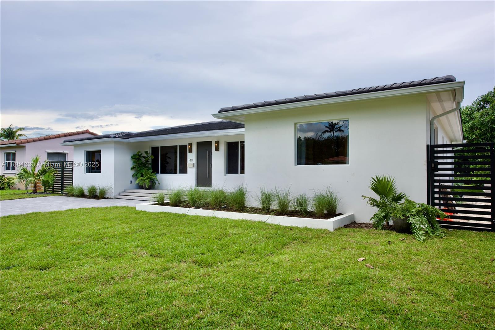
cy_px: 165
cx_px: 248
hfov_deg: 73.8
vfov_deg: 53.1
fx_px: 330
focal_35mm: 24
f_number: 10
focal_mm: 24
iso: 100
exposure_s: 1/80
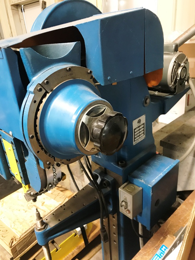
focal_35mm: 28
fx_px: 210
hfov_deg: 49.7
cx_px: 98
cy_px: 130
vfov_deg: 63.4
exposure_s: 1/15
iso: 80
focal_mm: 3.99
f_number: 1.8
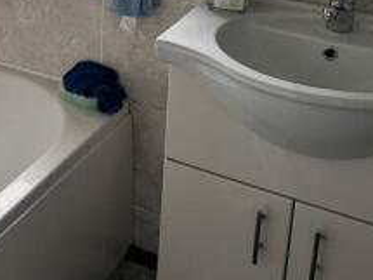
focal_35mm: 65
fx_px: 700
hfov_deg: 28.7
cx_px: 39
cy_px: -48
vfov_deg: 21.1
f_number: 1.78
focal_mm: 6.86
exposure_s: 1/121
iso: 100
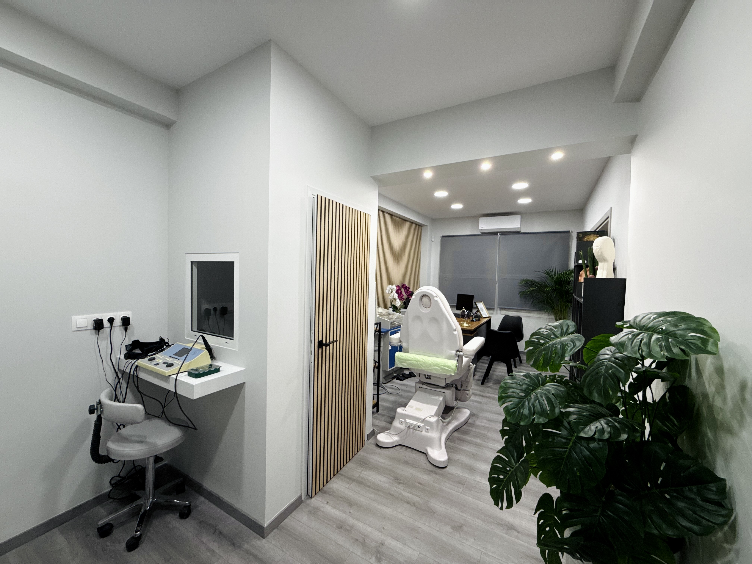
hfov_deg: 102.1
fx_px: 304
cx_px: 376
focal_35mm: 14
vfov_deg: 85.7
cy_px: 282
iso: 160
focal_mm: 2.22
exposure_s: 1/100
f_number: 2.2
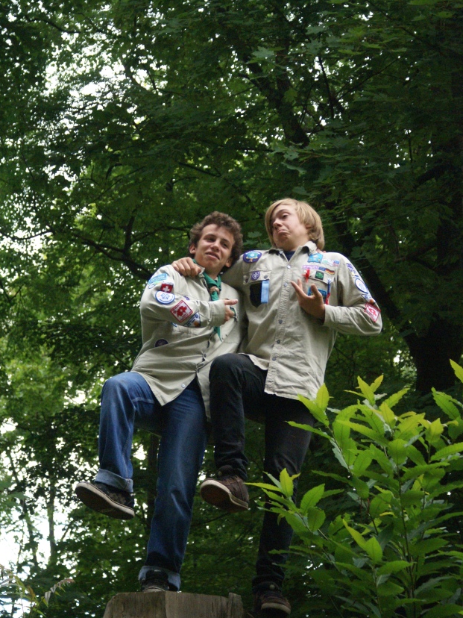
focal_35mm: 125
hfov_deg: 11.9
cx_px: 213
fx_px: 2229
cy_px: 253
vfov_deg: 15.8
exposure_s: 1/160
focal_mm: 70
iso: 800
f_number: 5.6
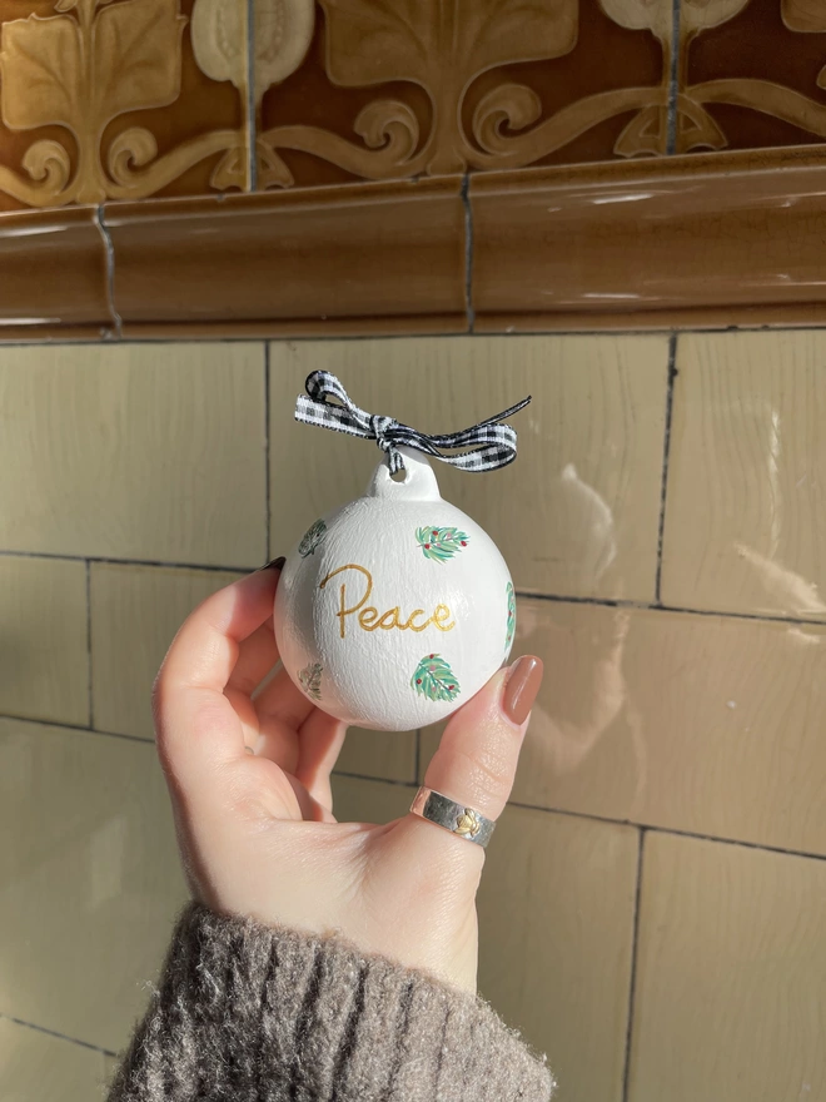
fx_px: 795
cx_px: 413
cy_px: 551
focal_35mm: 25
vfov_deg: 69.4
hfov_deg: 54.9
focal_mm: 5.1
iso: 32
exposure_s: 1/484
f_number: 1.6
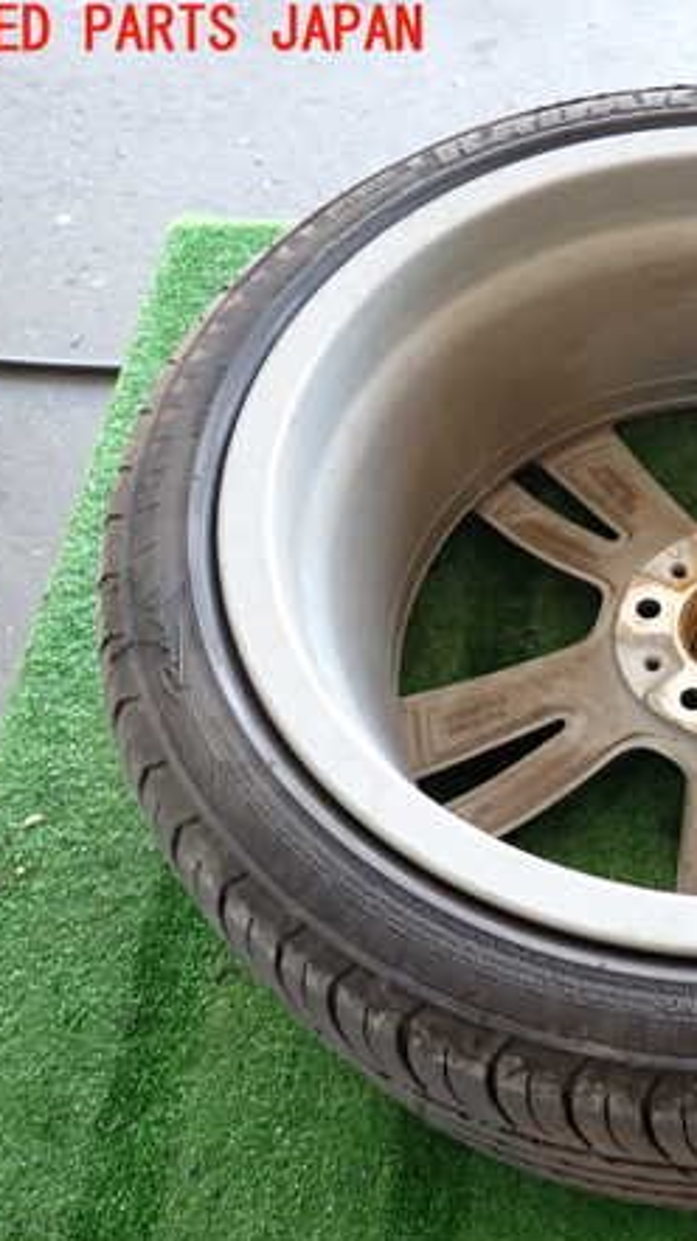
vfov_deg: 54.0
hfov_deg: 29.1
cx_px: 756
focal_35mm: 37
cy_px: 629
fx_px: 1218
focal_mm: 4.5
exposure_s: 1/30
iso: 250
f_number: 2
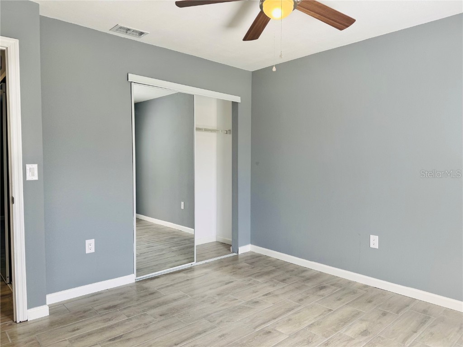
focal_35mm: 24
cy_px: 174
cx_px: 232
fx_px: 321
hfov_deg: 71.6
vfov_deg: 56.8
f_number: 1.78
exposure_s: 1/140
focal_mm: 6.76
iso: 64
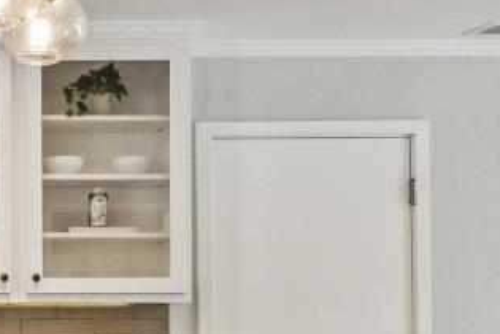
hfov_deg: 21.8
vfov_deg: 16.5
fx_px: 1125
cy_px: 324
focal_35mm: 81
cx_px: -202
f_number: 13
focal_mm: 17
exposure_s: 1/40
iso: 1600
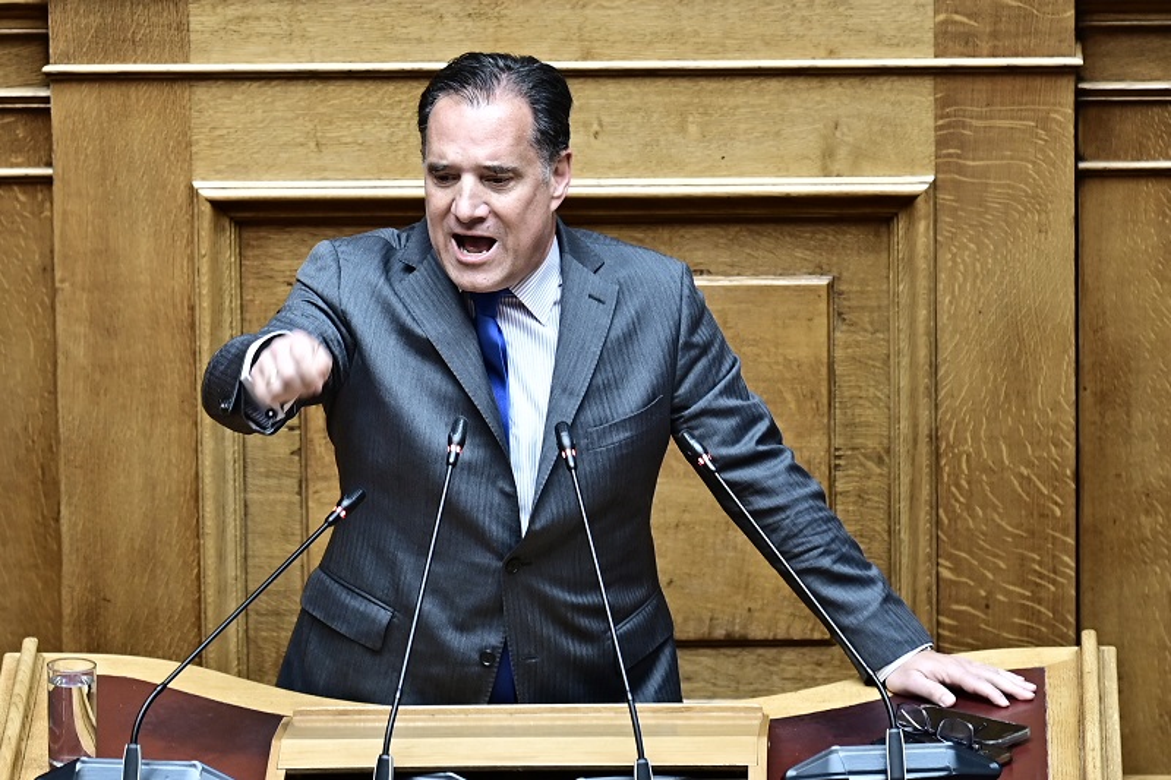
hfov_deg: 6.9
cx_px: 586
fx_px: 9756
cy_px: 390
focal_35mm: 300
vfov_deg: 4.6
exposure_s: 1/160
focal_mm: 200
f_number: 2.8
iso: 500
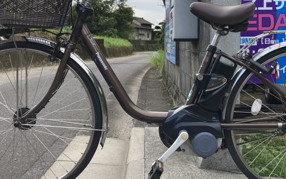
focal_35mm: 47
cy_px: 67
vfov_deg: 27.4
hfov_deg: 42.5
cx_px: 161
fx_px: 367
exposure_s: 1/155
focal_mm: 3.99
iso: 20
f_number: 1.8
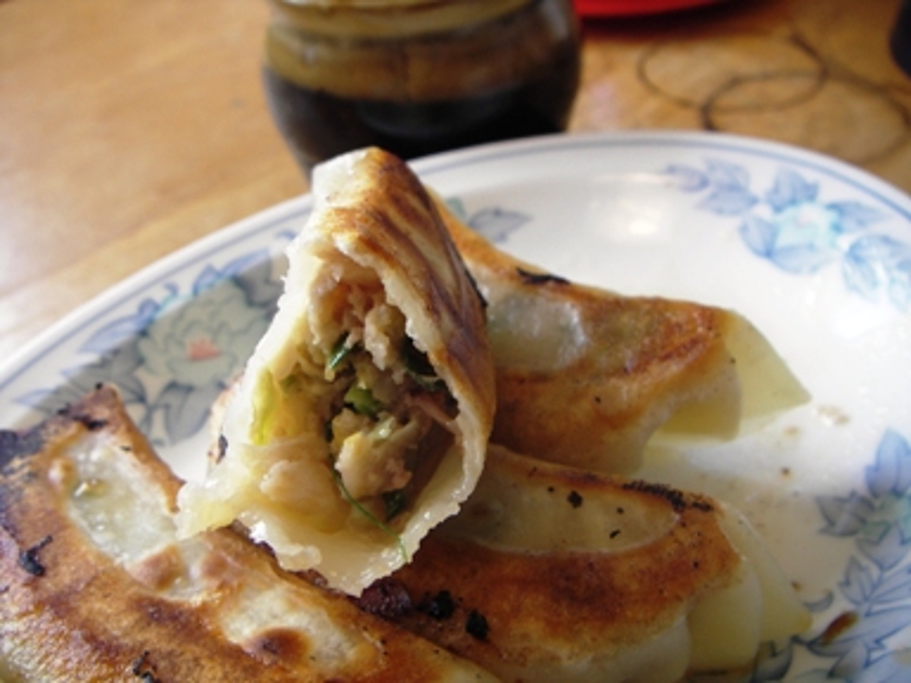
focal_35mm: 38
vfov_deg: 37.7
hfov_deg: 49.0
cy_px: 342
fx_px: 1000
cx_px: 456
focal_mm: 6.3
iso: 50
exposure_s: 1/30
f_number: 3.3
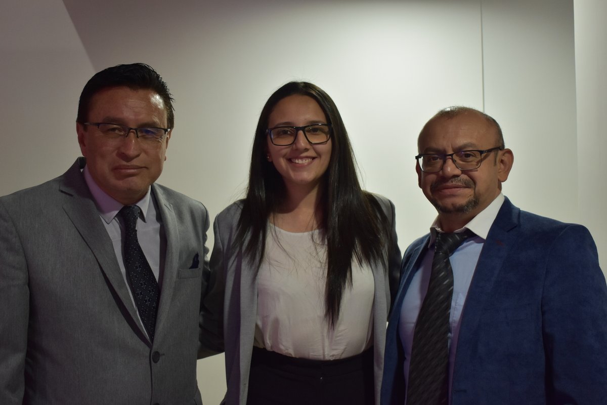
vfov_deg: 28.9
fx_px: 784
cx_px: 304
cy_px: 202
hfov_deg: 42.3
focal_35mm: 46
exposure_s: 1/60
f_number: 4.2
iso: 800
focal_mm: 31
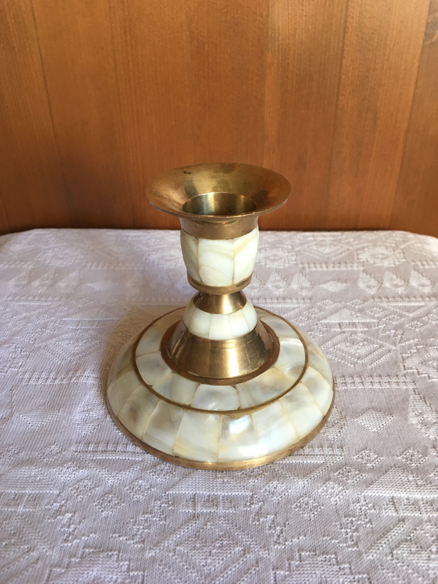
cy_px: 292
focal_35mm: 29
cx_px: 219
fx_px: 489
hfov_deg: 48.2
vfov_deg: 61.7
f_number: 2.2
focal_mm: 4.15
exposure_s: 1/33
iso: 125
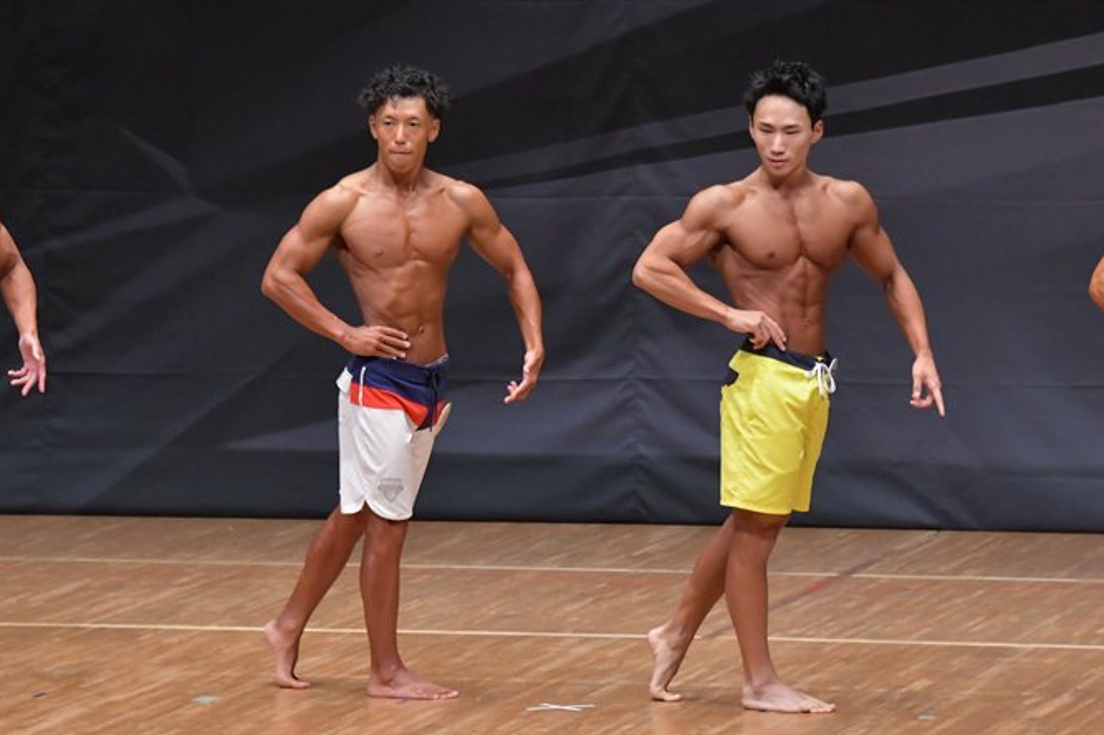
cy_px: 409
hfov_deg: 7.4
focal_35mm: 279
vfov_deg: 4.9
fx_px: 8551
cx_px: 537
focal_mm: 160
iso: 6400
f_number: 5.6
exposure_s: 1/400
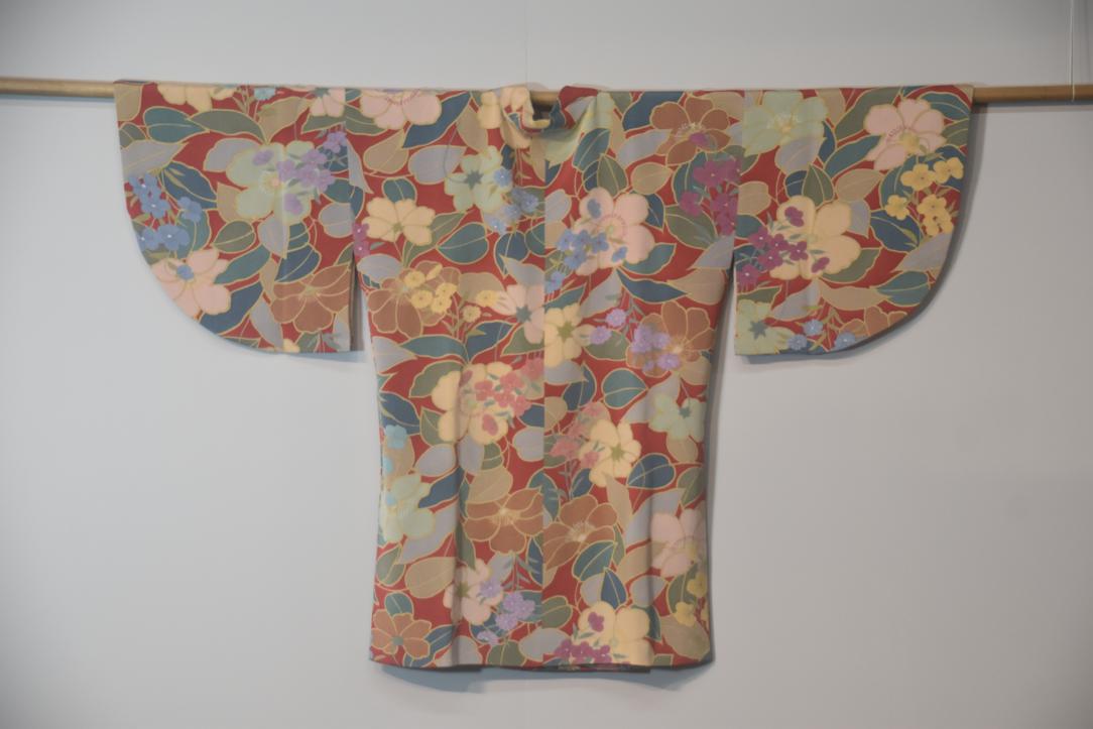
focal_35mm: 93
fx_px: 2824
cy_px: 364
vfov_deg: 14.7
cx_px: 546
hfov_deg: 21.9
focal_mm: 62
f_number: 5
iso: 720
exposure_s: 1/60
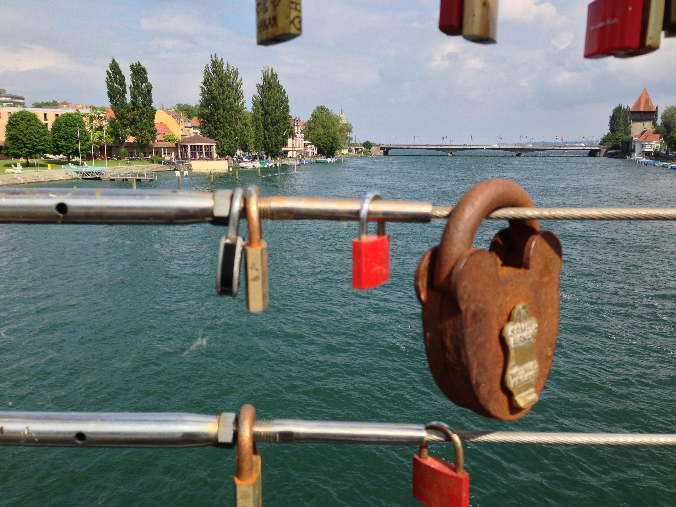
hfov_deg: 55.4
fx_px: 644
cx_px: 338
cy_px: 254
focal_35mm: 33
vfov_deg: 42.9
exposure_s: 1/1391
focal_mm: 4.13
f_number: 2.4
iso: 50
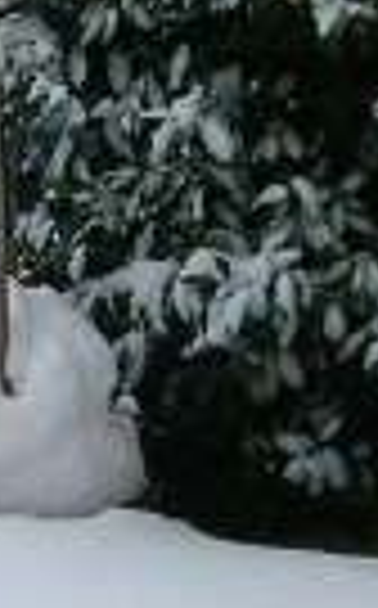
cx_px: 0
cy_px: 347
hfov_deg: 6.1
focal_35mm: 213
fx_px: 3522
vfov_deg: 9.9
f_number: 4.9
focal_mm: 5.7
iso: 50
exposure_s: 1/325
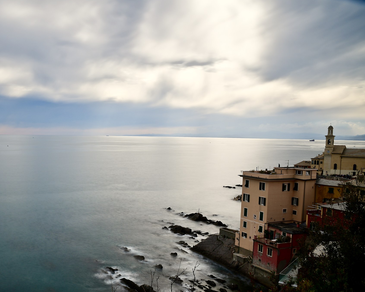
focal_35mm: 40
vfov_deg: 37.2
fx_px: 432
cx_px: 107
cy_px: 171
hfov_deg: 44.8
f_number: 11
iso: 100
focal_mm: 20
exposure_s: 6
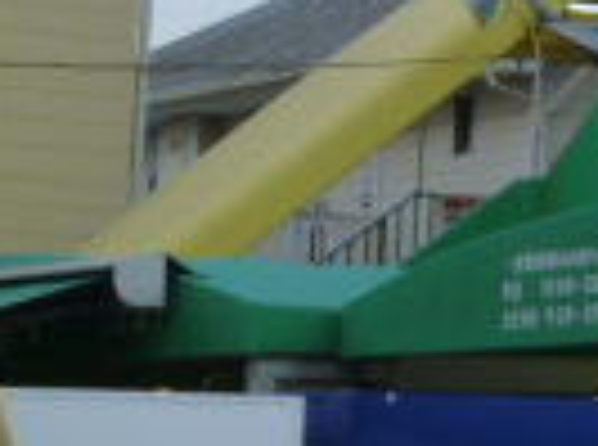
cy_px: -162
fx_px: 3411
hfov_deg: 9.1
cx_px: 1421
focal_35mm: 198
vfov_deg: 7.4
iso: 125
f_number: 3.6
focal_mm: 7.2
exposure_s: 1/125
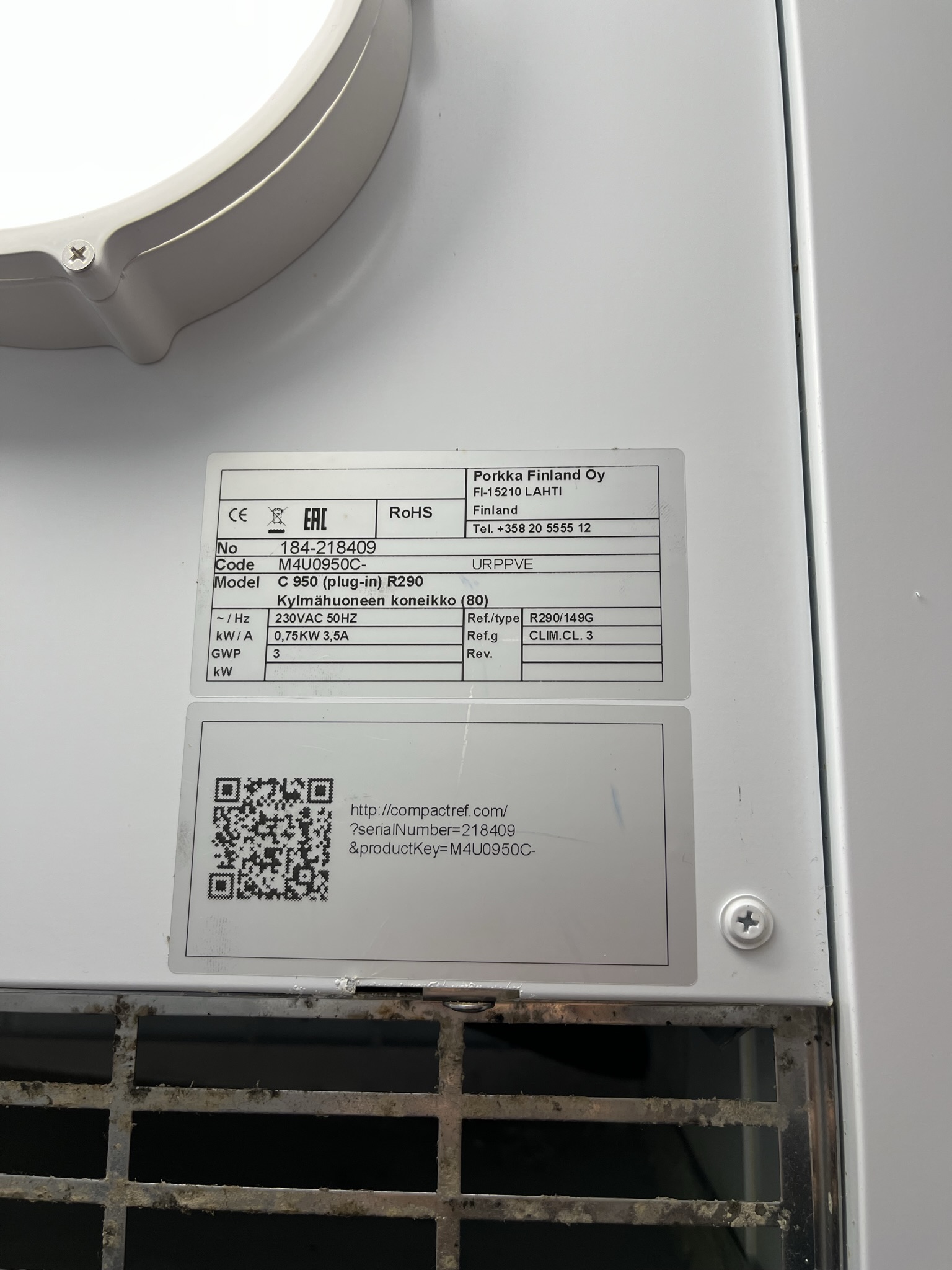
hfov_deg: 53.1
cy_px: 635
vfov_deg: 67.3
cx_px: 476
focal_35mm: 26
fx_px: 953
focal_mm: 5.1
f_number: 1.6
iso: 40
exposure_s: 1/100
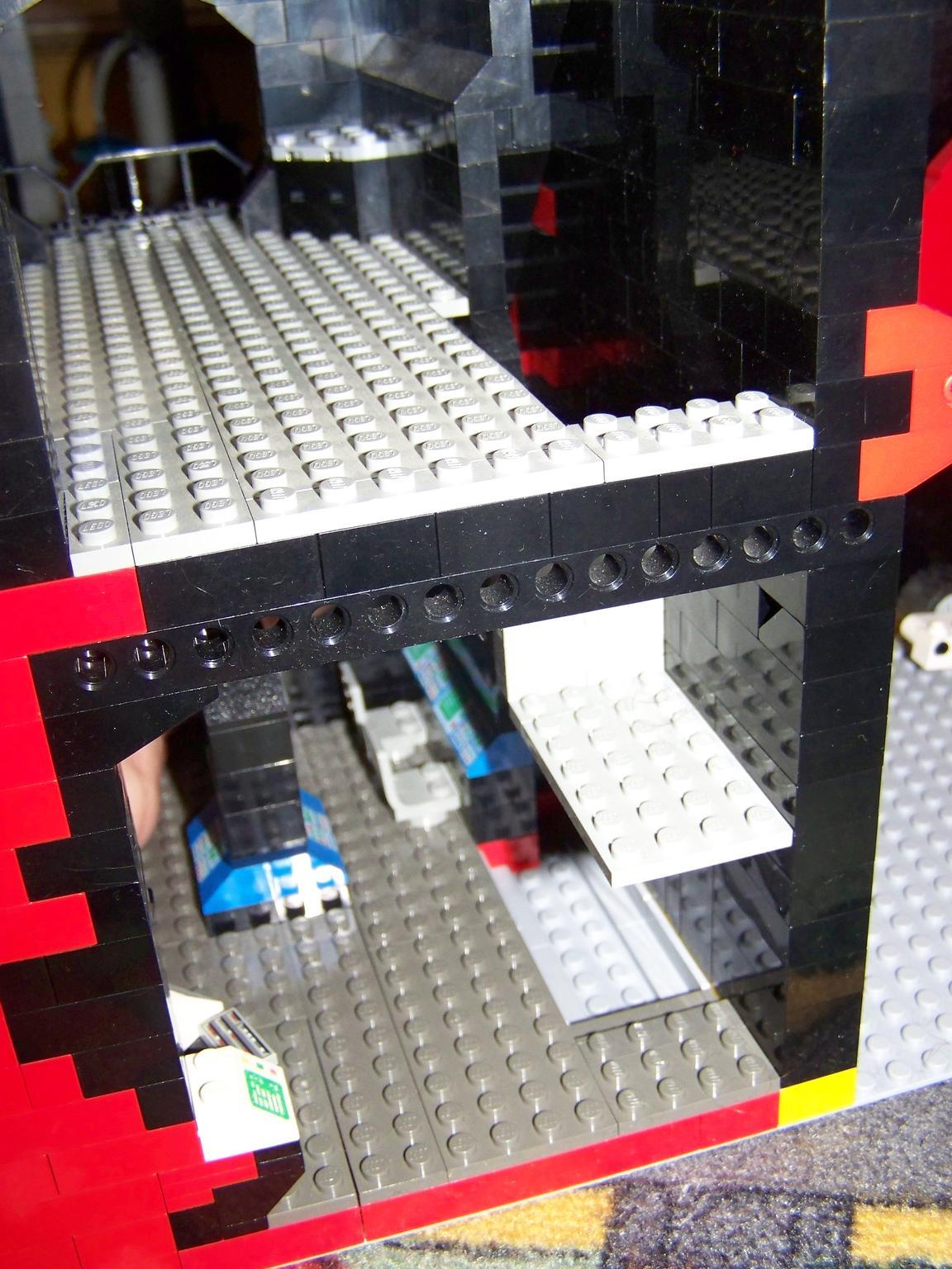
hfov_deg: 37.7
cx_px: 476
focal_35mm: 38
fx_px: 1393
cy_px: 634
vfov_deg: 49.0
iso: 200
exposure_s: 1/30
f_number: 2.8
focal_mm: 6.3
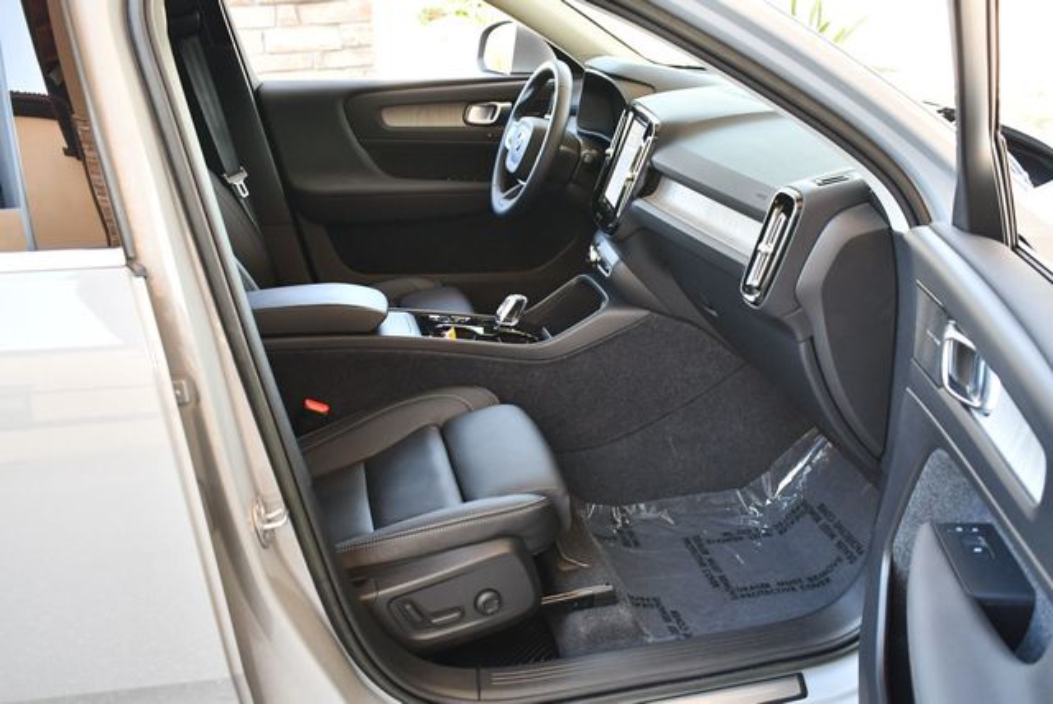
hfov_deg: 53.1
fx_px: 1054
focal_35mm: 36
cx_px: 526
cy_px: 352
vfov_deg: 36.9
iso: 900
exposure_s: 1/125
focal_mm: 18
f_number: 3.5
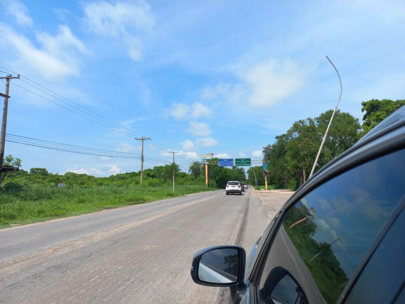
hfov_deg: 69.4
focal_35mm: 25
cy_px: 152
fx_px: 292
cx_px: 202
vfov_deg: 54.9
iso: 25
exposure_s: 1/788
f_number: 1.8
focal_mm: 4.6
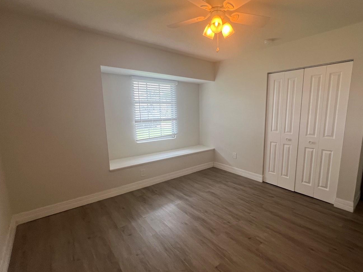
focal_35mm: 16
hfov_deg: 93.7
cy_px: 138
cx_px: 211
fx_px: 168
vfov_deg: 78.1
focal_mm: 1.57
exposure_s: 1/120
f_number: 1.8
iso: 100
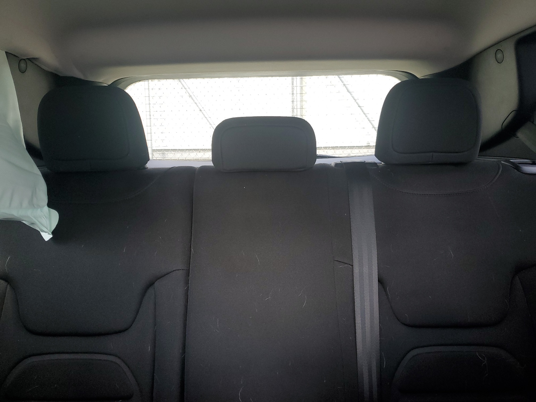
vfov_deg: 53.1
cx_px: 268
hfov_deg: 67.3
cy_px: 201
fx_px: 403
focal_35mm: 26
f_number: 1.5
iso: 63
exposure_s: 1/120
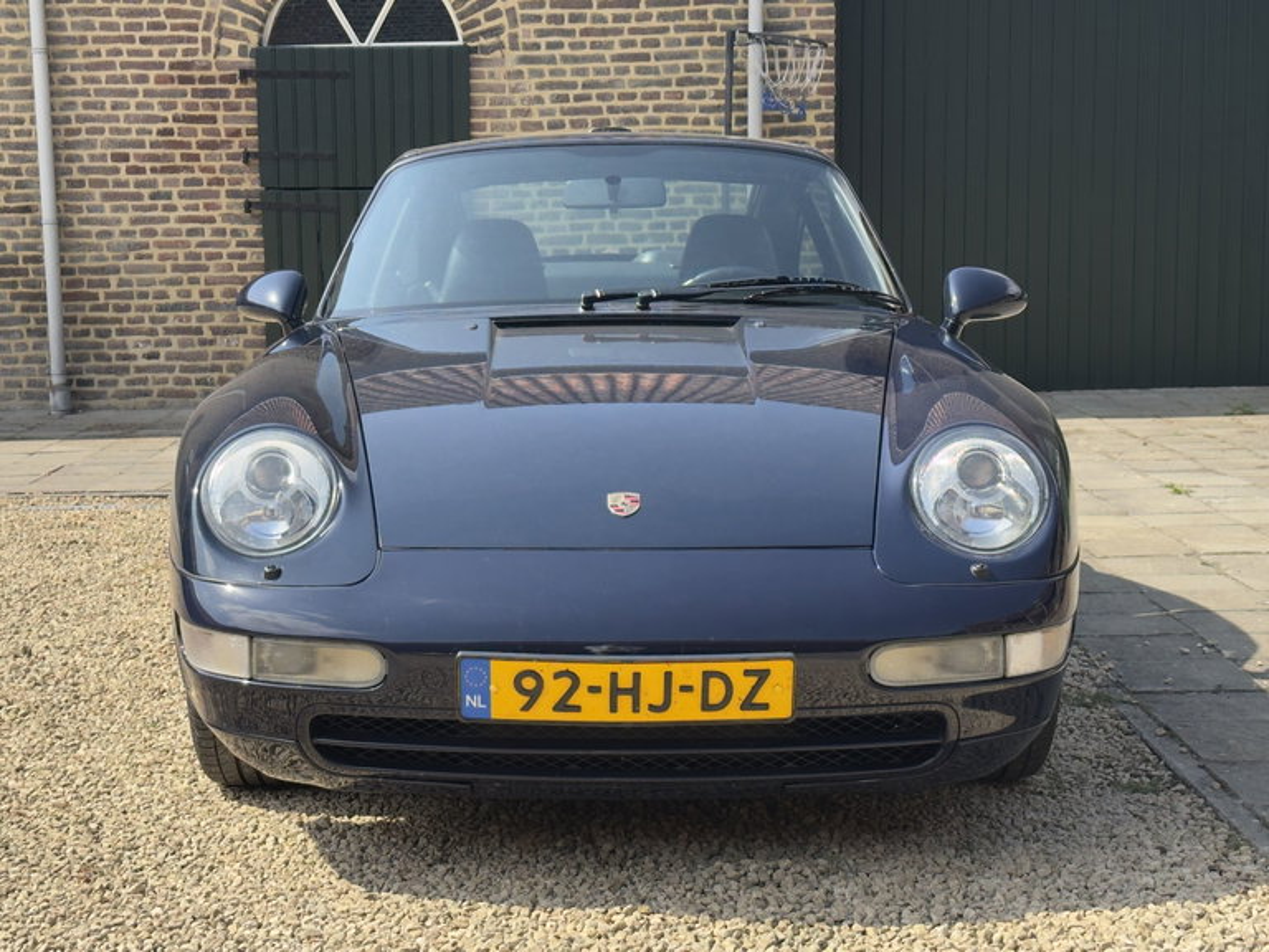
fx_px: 1760
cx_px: 634
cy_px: 476
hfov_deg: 39.7
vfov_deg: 30.3
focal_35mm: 48
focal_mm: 6.76
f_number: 1.78
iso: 64
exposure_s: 1/2252
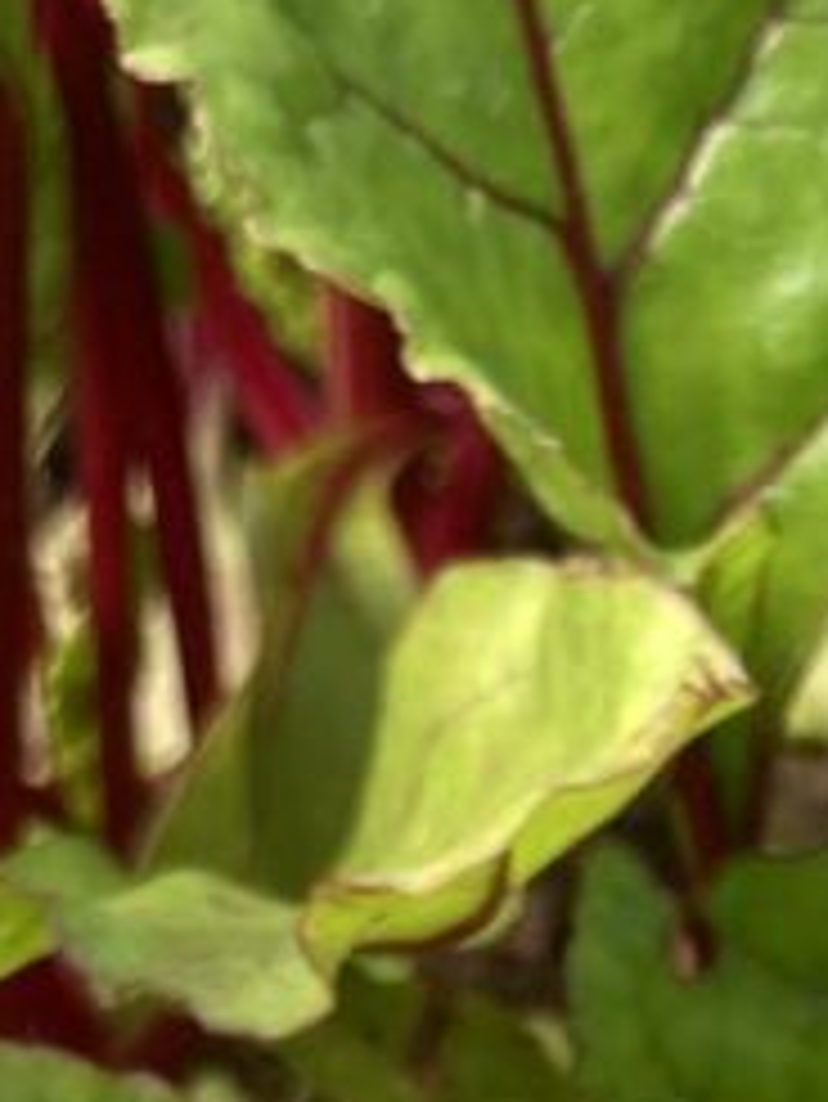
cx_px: 608
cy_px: 2483
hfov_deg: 8.3
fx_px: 5672
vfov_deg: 10.0
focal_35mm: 178
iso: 20
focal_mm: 3.99
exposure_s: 1/564
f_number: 1.8
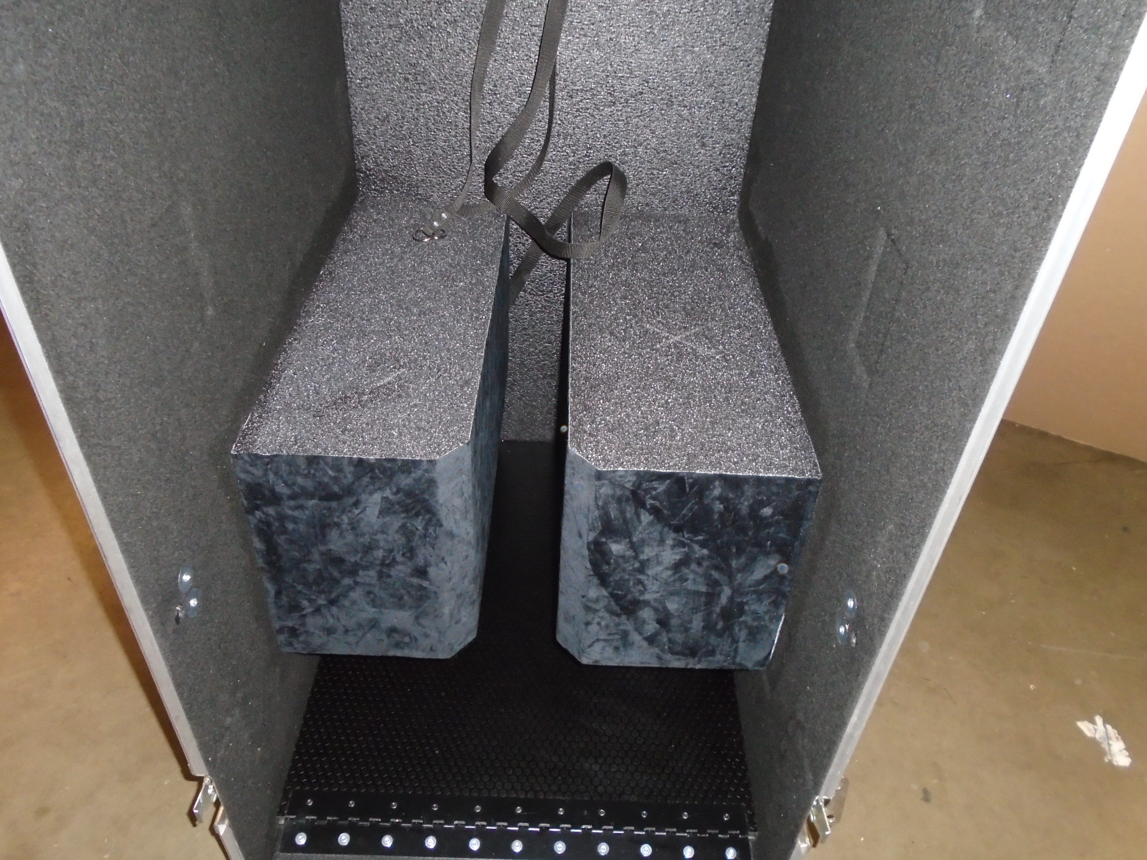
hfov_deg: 67.3
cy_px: 430
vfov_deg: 53.1
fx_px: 862
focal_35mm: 26
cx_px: 574
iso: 400
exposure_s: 1/30
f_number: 3.2
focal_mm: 4.6
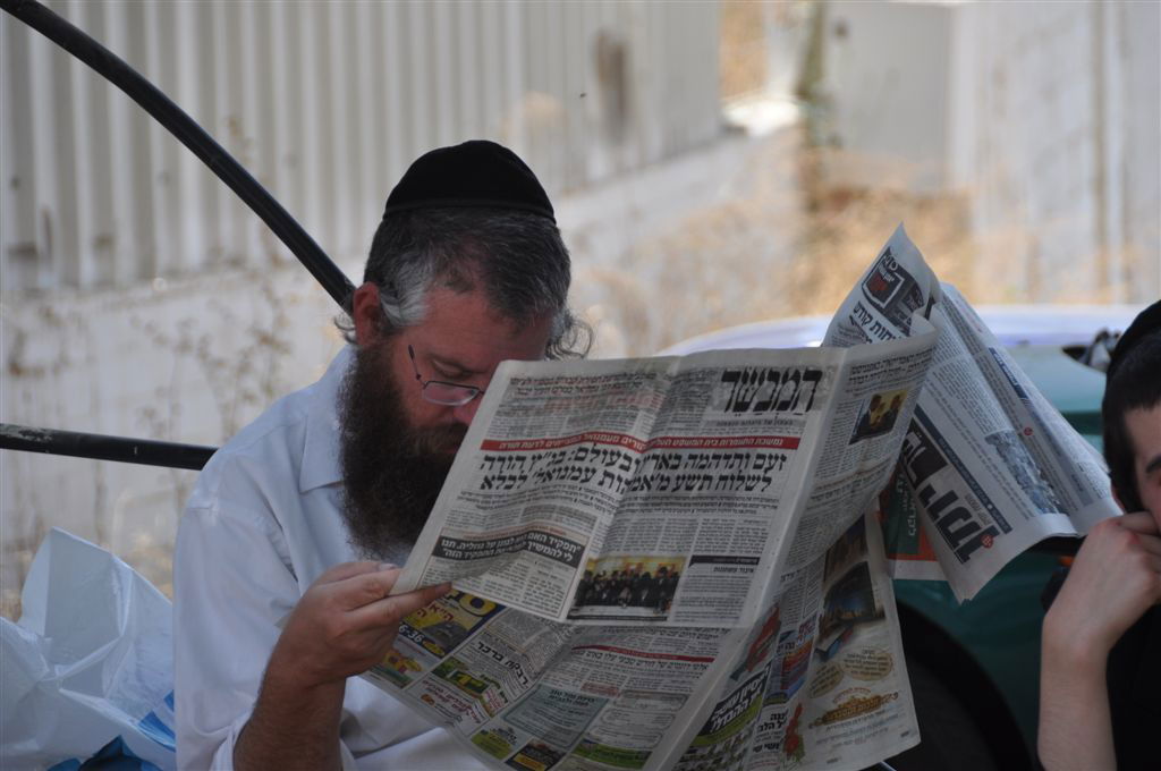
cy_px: 386
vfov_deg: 6.1
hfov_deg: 9.2
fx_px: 7247
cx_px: 580
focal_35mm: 225
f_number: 5.6
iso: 250
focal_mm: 150
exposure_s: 1/500
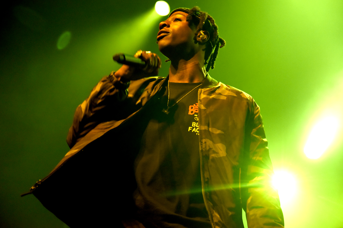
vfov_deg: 19.4
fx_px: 666
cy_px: 114
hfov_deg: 28.9
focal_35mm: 70
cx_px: 172
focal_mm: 70
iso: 3200
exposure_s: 1/320
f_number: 4.5
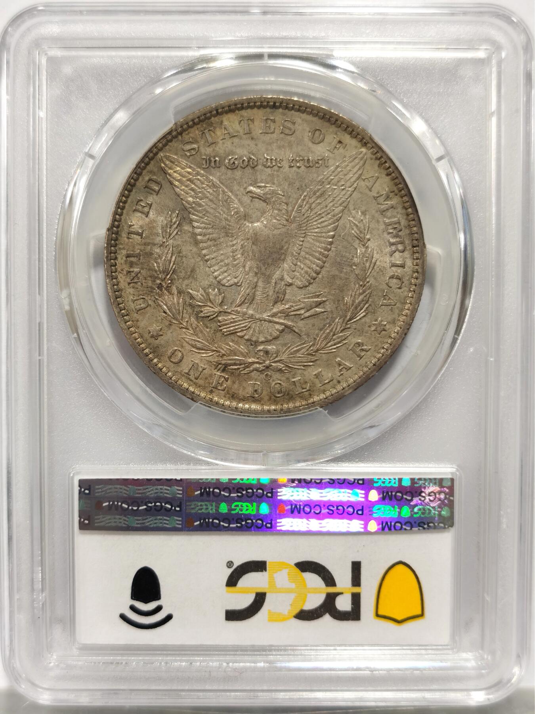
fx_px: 1113
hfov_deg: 27.0
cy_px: 357
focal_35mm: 54
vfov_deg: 35.5
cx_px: 268
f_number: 16
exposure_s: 1/100
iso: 100
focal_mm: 5.56
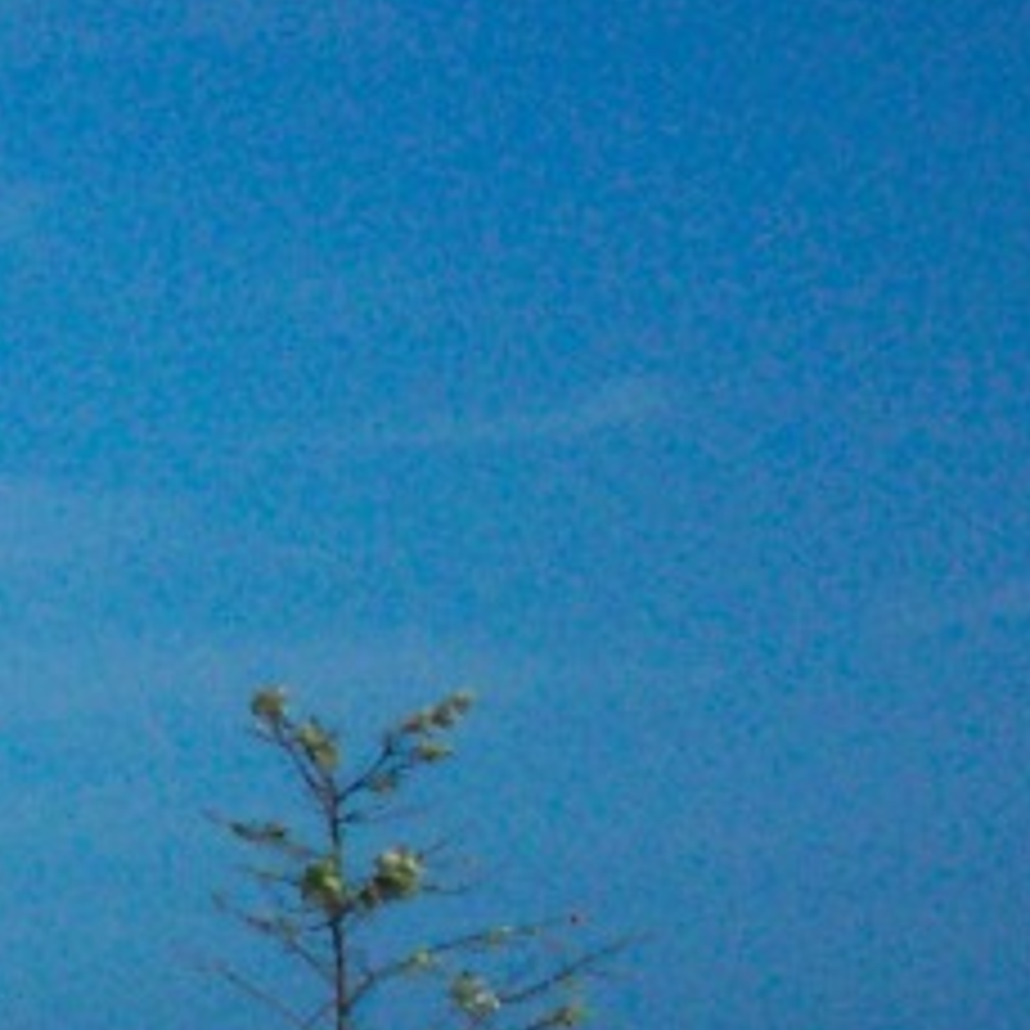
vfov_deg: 5.7
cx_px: -940
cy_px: 1167
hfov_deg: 5.6
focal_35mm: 308
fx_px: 10369
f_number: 13
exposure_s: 1/500
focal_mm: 16.4
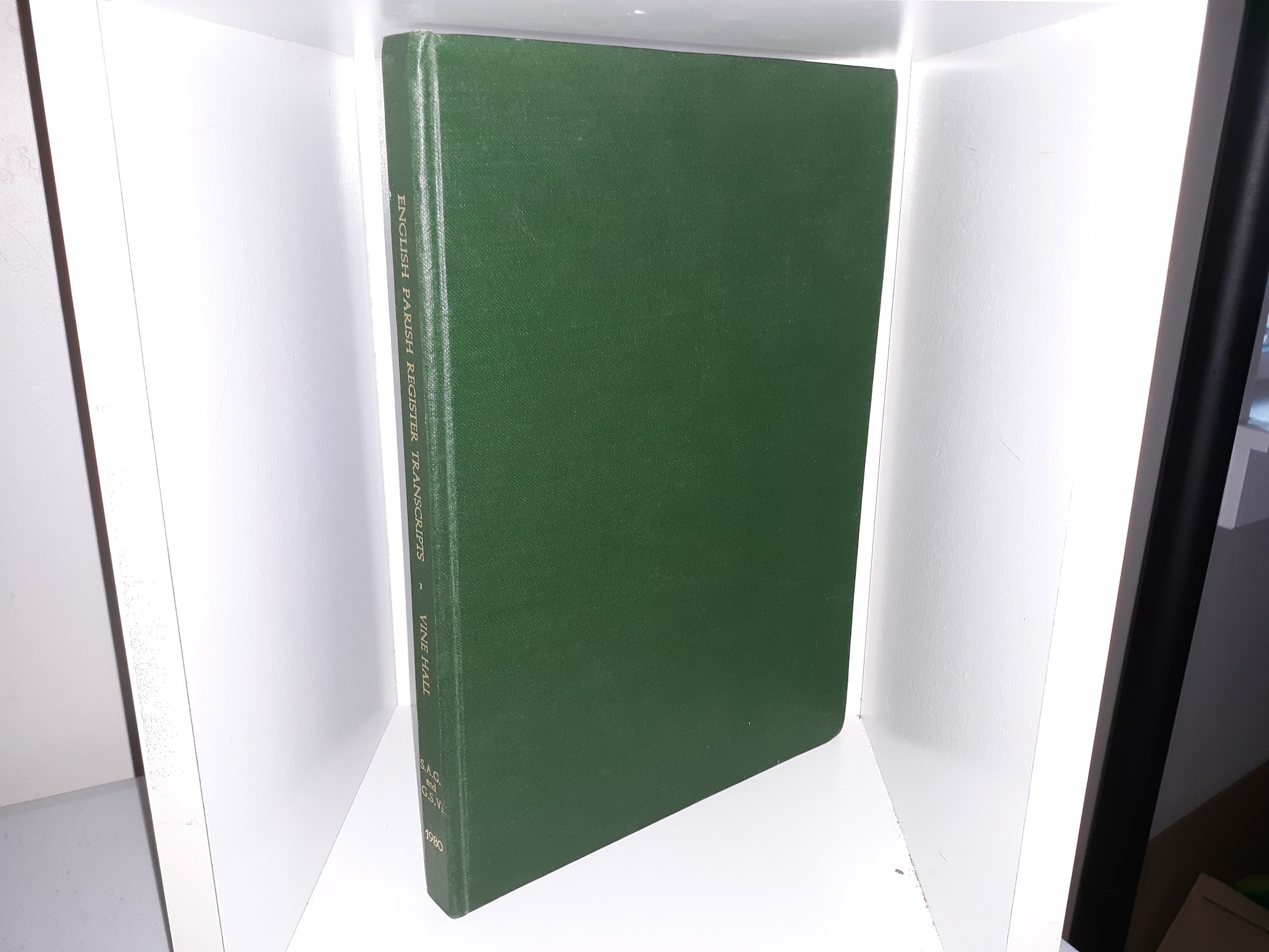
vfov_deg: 49.7
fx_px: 1026
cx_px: 634
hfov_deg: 63.4
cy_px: 476
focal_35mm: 28
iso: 64
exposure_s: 1/40
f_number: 1.7
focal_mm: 3.7
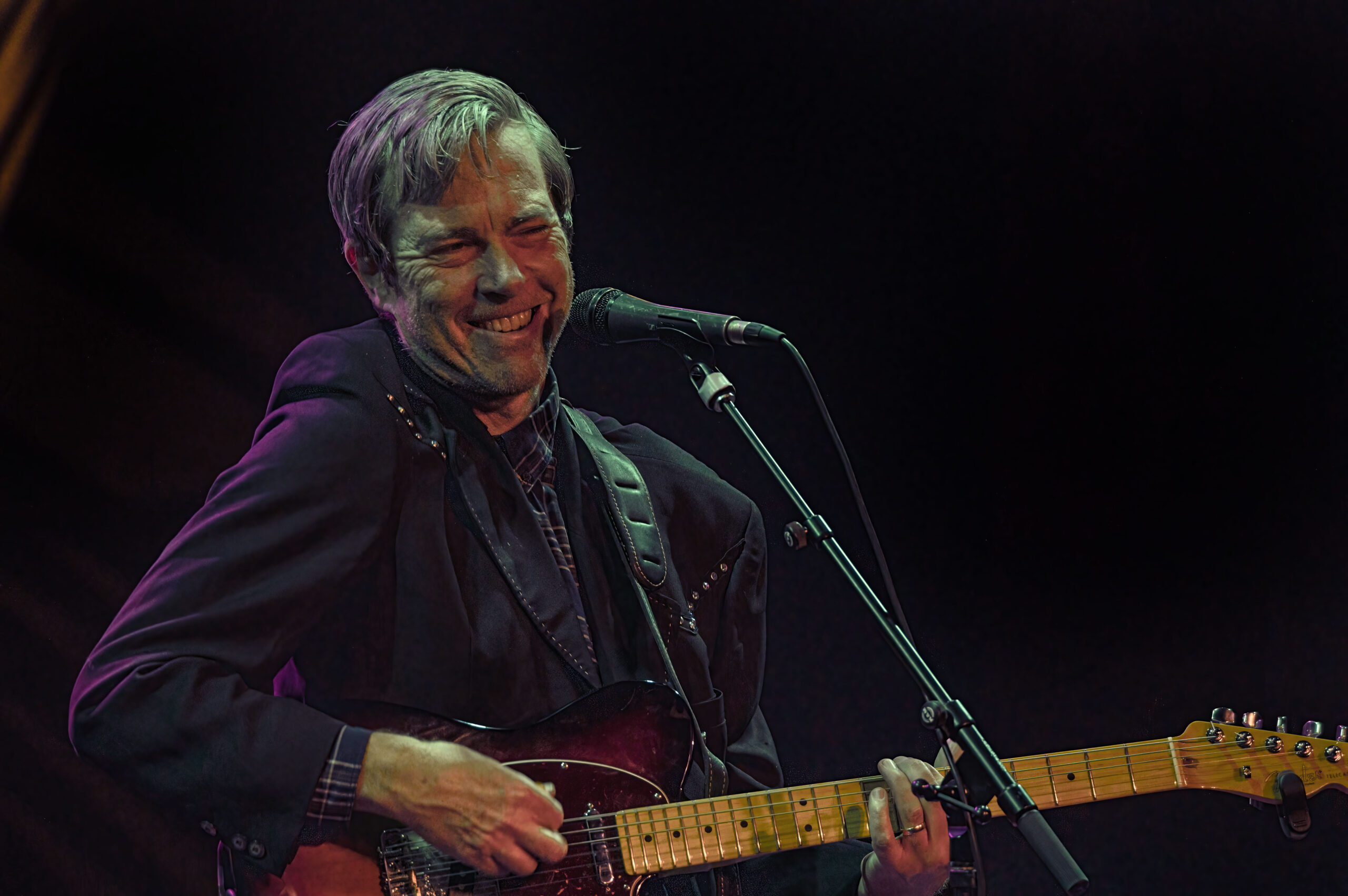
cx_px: 674
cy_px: 448
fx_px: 14967
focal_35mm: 400
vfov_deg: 3.4
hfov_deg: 5.2
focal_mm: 400
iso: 2500
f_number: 6
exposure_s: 1/100
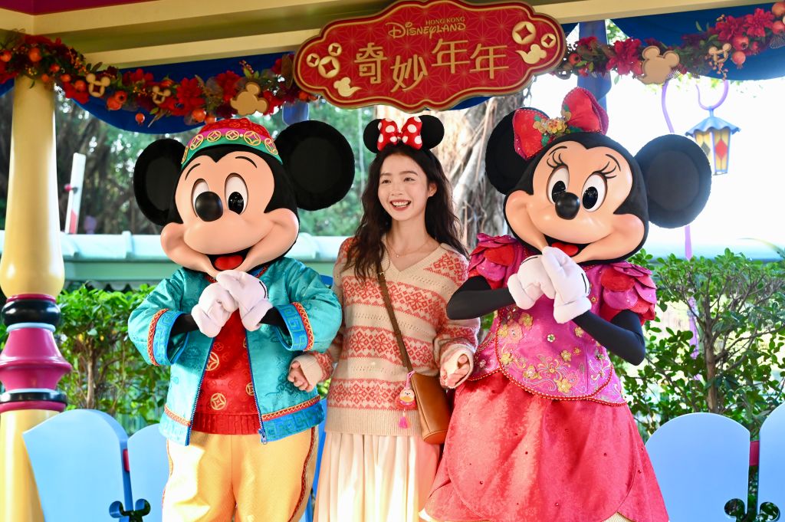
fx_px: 1046
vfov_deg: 28.0
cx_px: 392
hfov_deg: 41.1
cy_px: 261
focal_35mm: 48
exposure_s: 1/320
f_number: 4
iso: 2800
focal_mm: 48
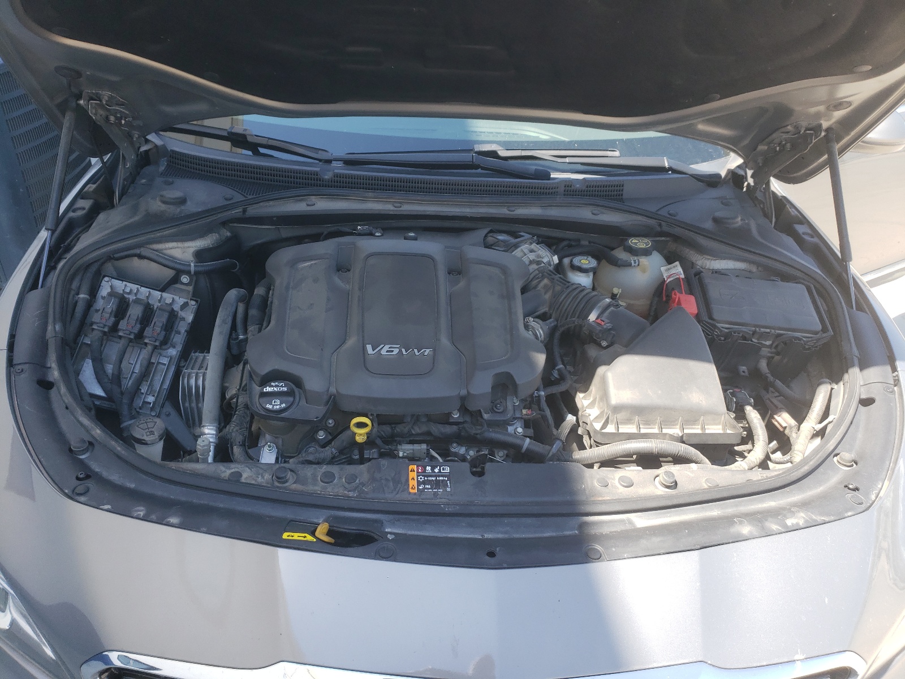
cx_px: 452
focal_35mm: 26
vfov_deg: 53.1
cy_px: 340
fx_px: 680
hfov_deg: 67.3
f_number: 1.5
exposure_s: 1/435
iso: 50
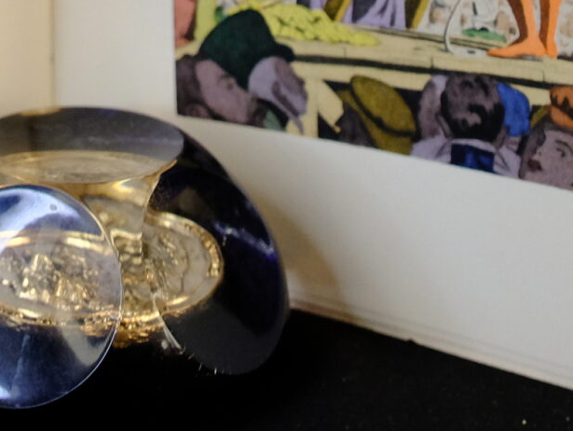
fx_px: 1789
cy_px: -209
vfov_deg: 13.0
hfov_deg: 18.0
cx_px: 74
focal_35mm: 108
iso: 1600
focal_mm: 18
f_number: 3.5
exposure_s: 1/100
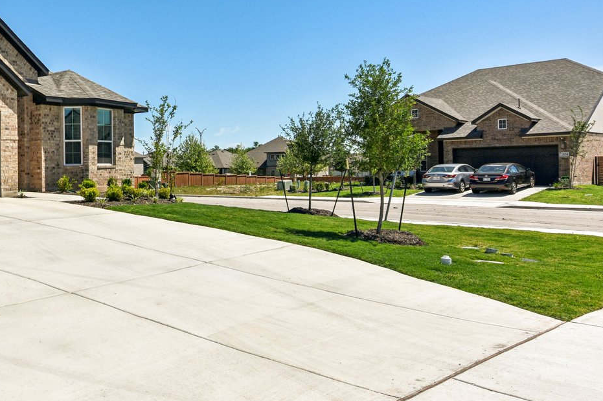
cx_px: 74
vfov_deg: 39.5
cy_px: 133
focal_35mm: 33
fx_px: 553
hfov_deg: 51.4
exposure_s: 1/1250
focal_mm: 15
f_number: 8
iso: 100
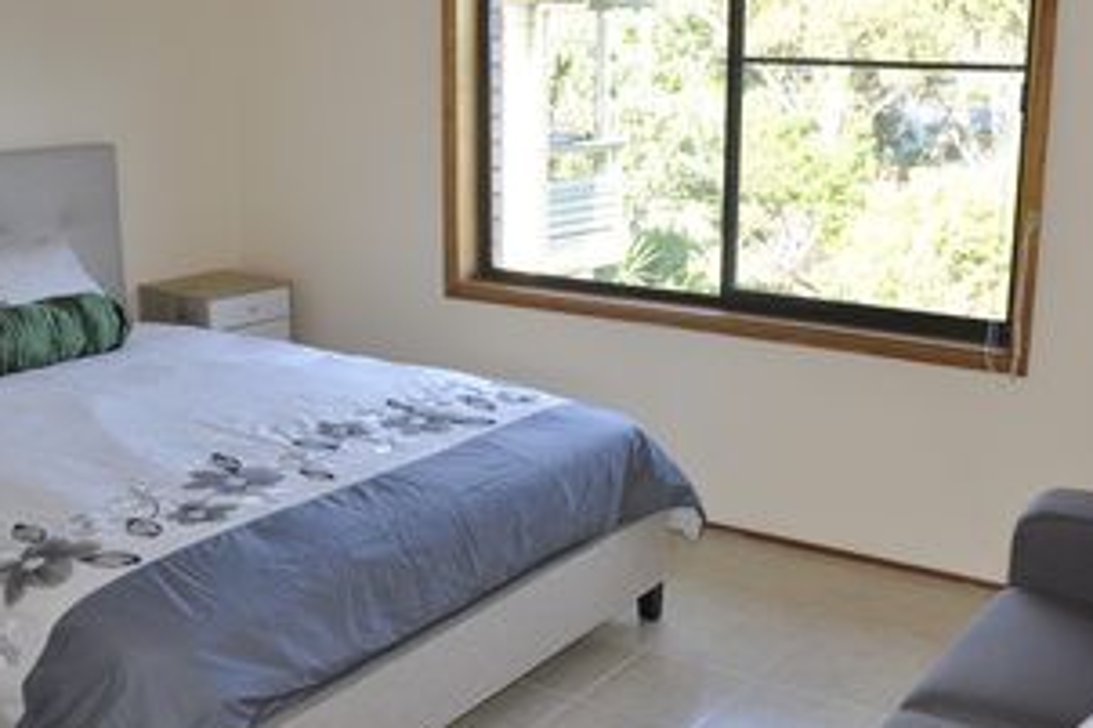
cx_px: 604
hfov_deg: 46.3
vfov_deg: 31.9
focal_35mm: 42
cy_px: 353
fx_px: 1274
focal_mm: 18
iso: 400
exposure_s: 1/125
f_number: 3.5
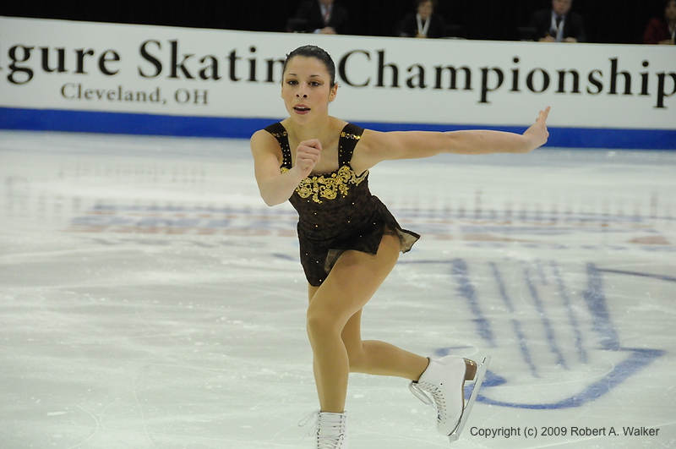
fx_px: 2672
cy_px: 224
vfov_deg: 9.6
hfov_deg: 14.4
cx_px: 338
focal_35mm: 142
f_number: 5.6
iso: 3200
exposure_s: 1/1000
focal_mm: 95
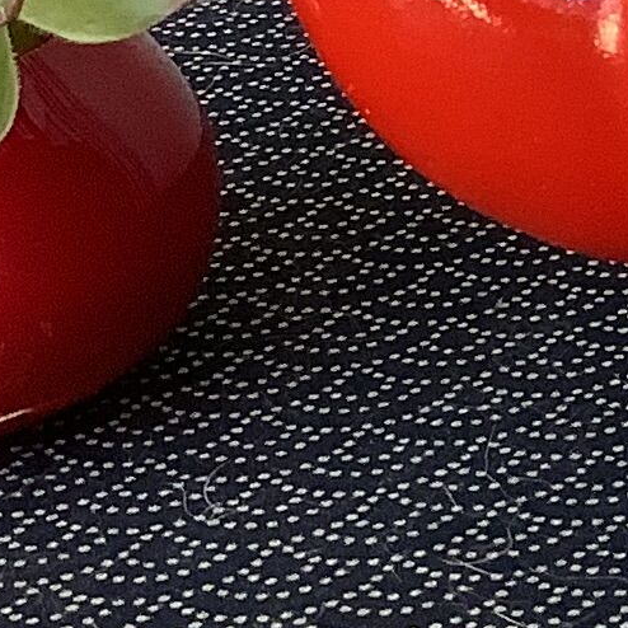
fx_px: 3715
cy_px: -308
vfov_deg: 9.4
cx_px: 1468
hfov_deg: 8.8
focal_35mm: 181
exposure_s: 1/60
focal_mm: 3.3
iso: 80
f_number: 2.4
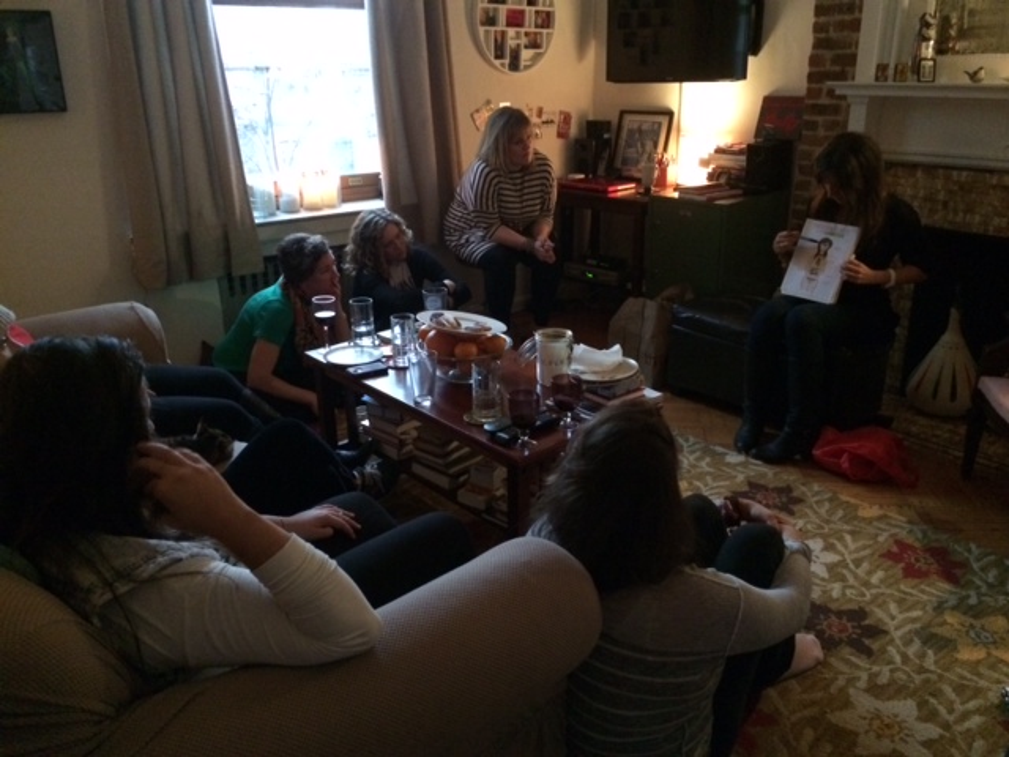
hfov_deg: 60.0
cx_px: 504
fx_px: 874
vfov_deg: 46.8
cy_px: 378
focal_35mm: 30
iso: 640
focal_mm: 4.12
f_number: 2.2
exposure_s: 1/15
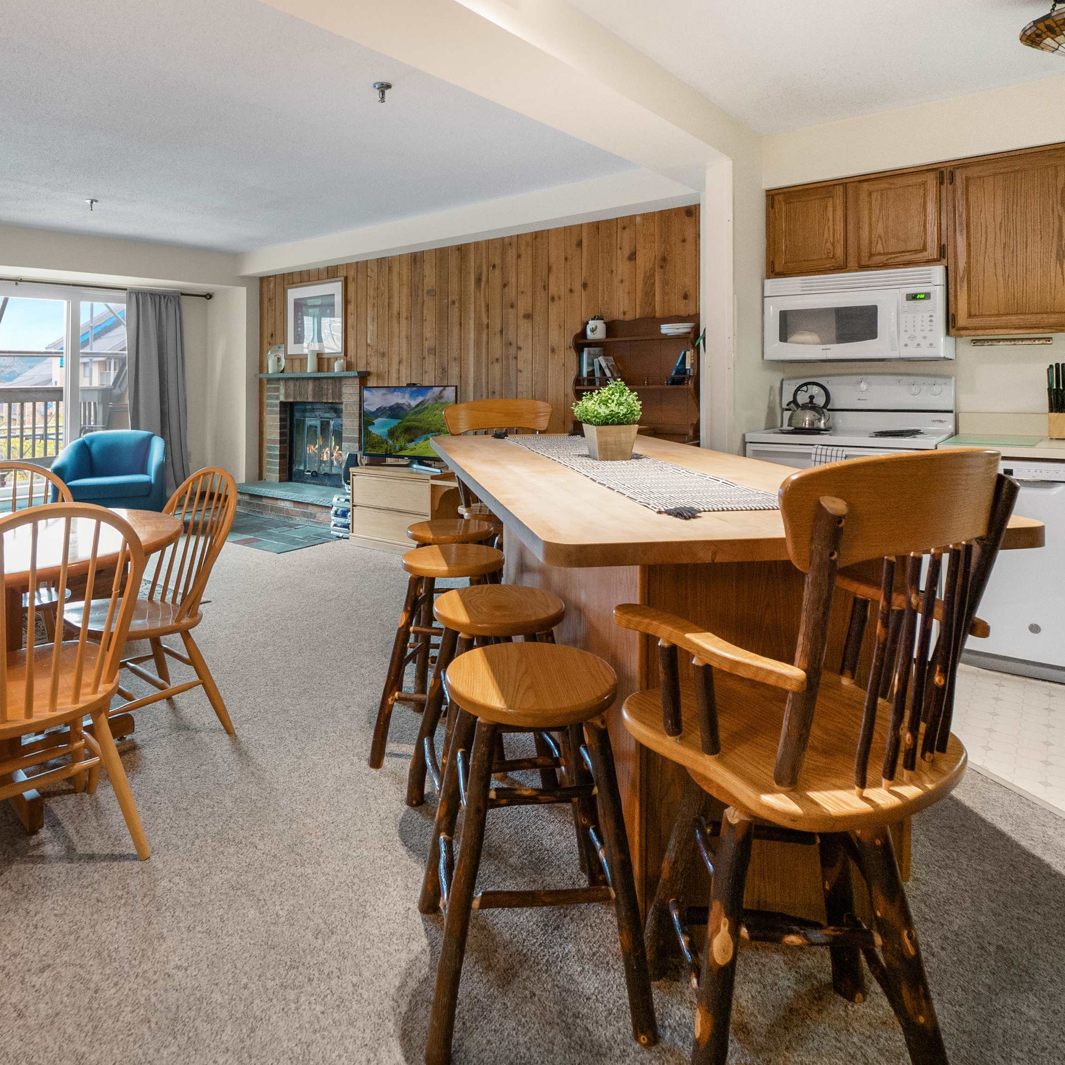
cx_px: 460
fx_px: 661
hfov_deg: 77.3
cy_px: 531
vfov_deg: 77.7
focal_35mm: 19
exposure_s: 1/60
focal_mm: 8
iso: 1600
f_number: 2.8
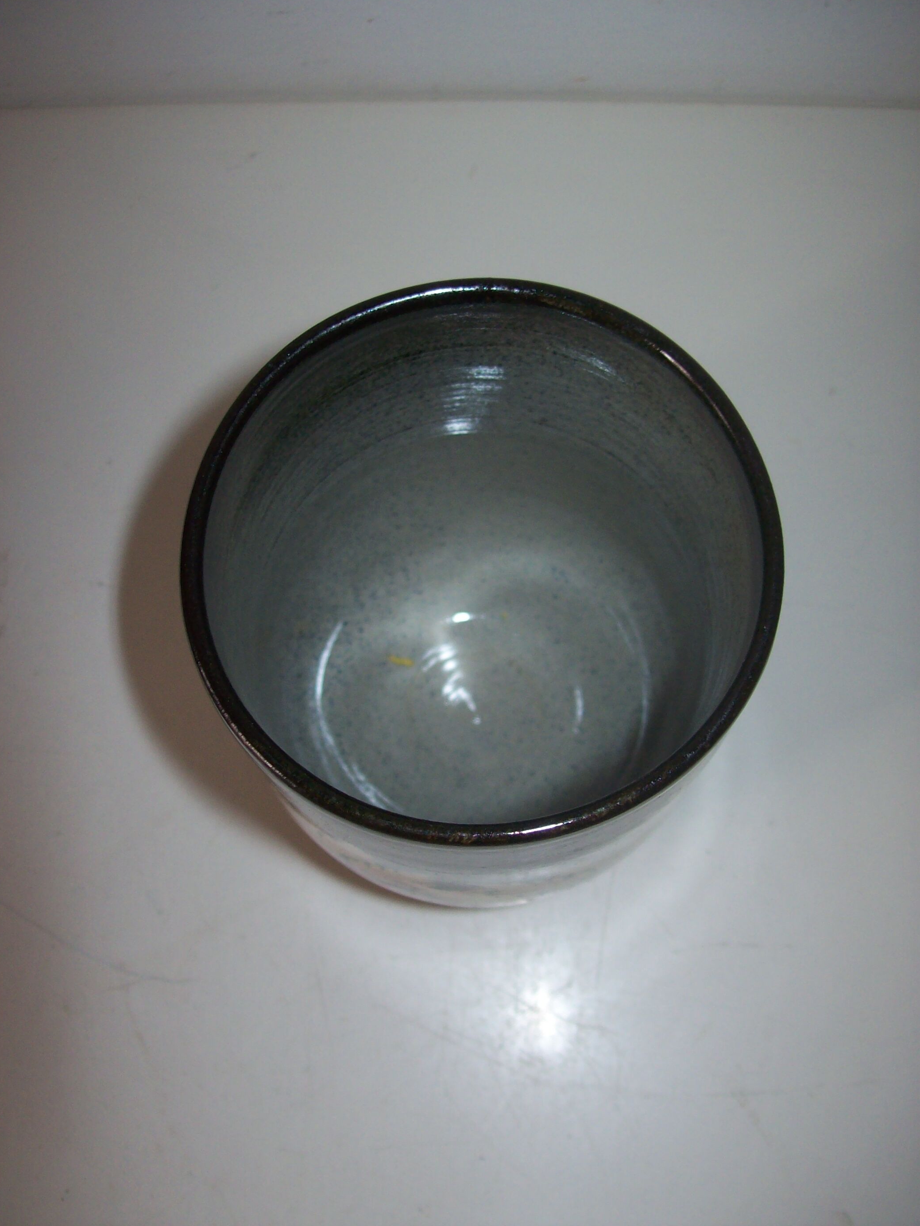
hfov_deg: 38.7
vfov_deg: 50.1
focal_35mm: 37
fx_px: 1311
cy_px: 603
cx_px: 461
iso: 80
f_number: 2.7
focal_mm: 6
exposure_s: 1/64
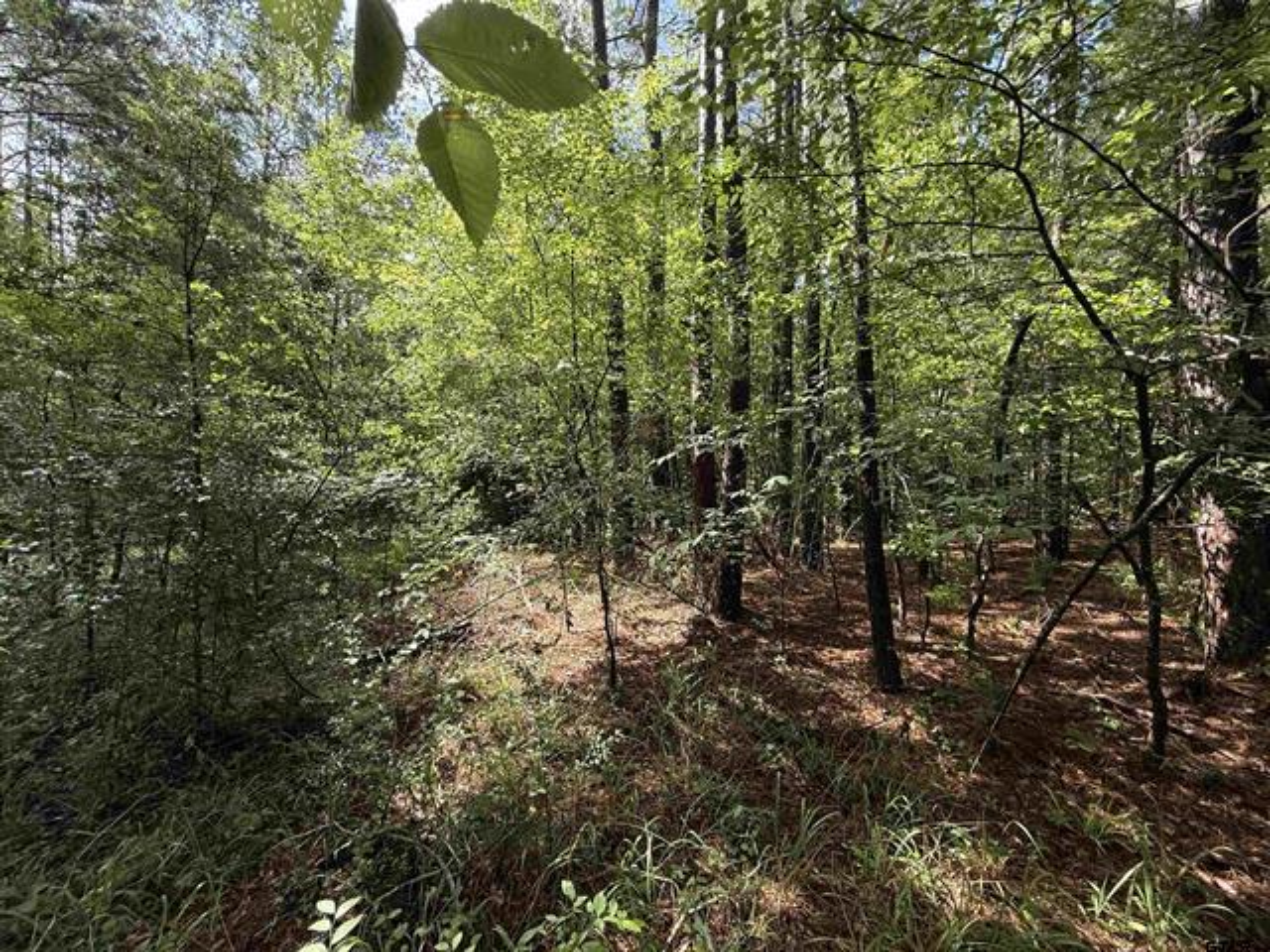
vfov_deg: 85.7
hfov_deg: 102.1
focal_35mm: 14
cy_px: 476
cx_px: 635
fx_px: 514
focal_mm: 2.22
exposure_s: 1/183
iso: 50
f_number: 2.2
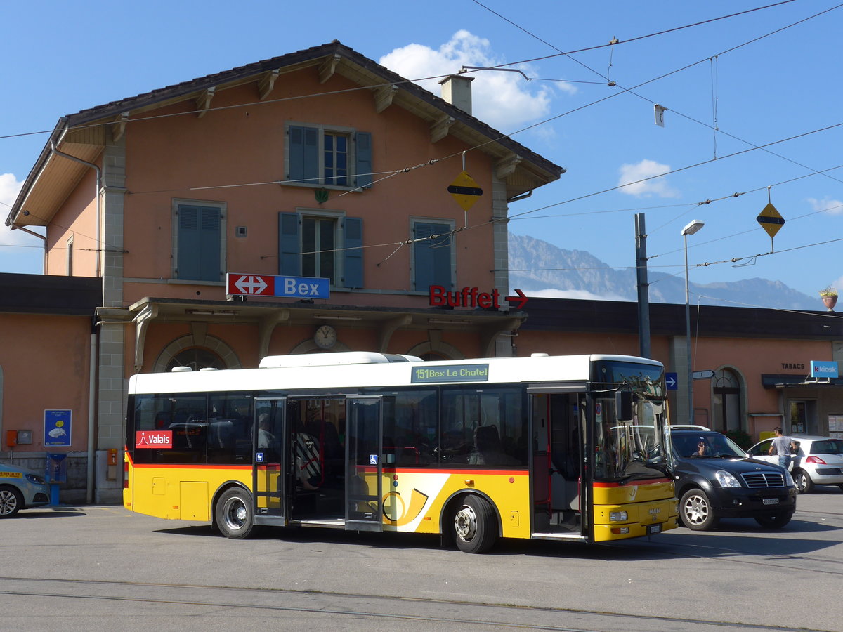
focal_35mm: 49
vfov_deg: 29.7
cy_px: 316
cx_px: 422
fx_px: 1193
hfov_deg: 38.9
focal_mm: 10.1
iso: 80
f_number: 3.2
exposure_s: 1/1000
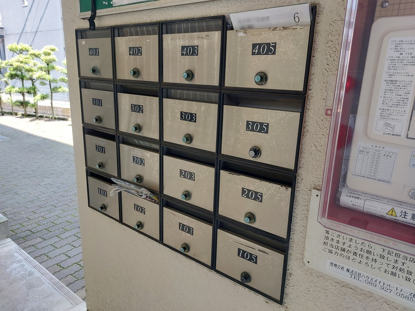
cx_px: 208
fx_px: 288
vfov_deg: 56.8
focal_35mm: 24
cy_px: 156
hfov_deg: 71.6
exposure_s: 1/60
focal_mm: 5.23
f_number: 1.8
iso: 64
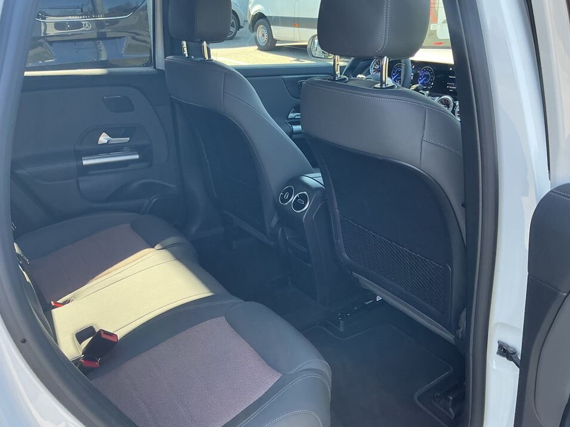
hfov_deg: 58.4
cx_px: 282
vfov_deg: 45.4
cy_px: 206
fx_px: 510
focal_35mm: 31
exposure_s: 1/120
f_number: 1.8
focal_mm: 3
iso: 50
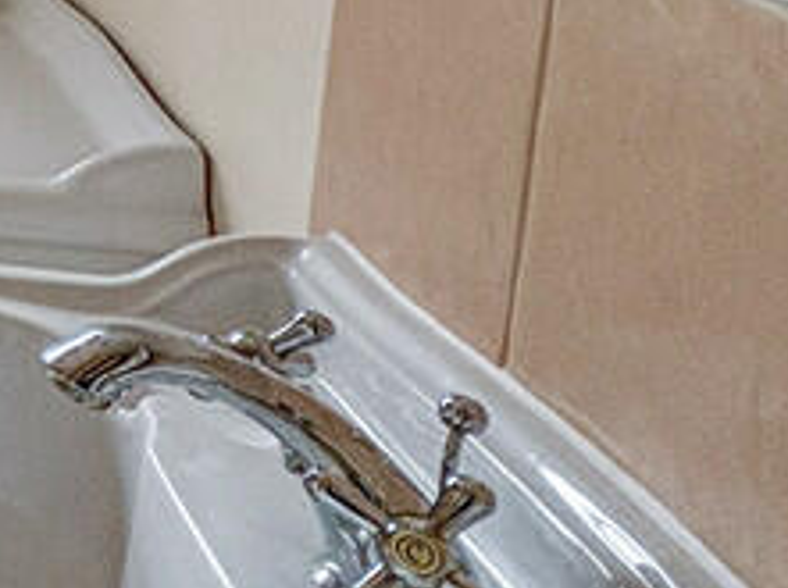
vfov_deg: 19.9
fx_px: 1477
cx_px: -895
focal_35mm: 65
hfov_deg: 17.5
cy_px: -264
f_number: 2.2
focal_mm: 2.22
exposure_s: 1/99
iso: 200
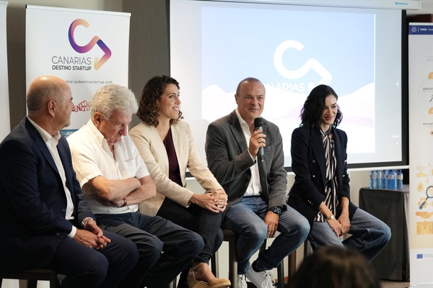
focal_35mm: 89
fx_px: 1070
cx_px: 216
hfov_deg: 22.9
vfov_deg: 15.4
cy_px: 144
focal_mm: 59.9
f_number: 2.8
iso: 3200
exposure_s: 1/250
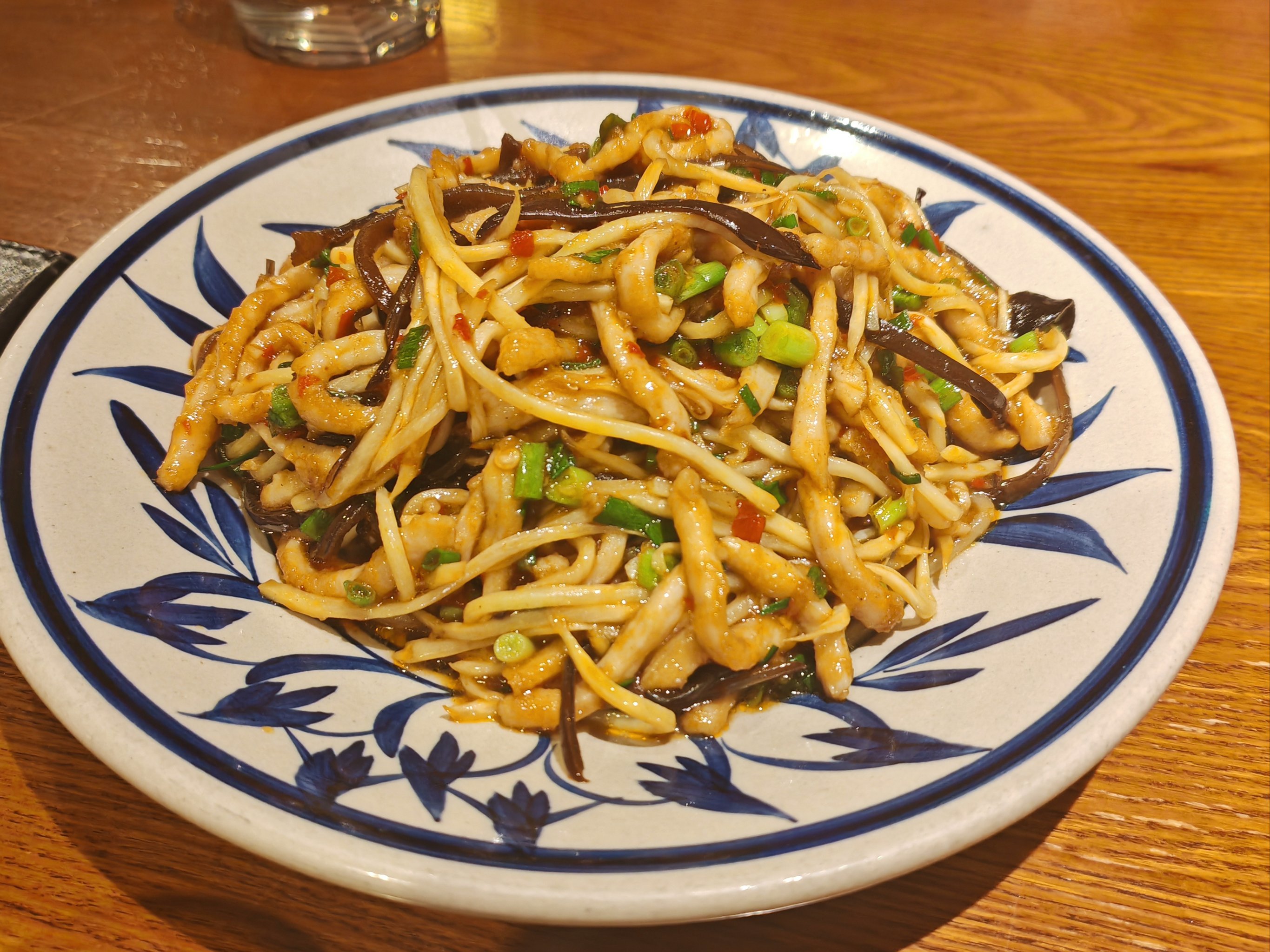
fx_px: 1247
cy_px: 476
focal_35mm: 34
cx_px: 635
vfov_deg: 41.8
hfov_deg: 54.0
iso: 536
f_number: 1.9
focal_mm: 5.52
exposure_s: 1/50
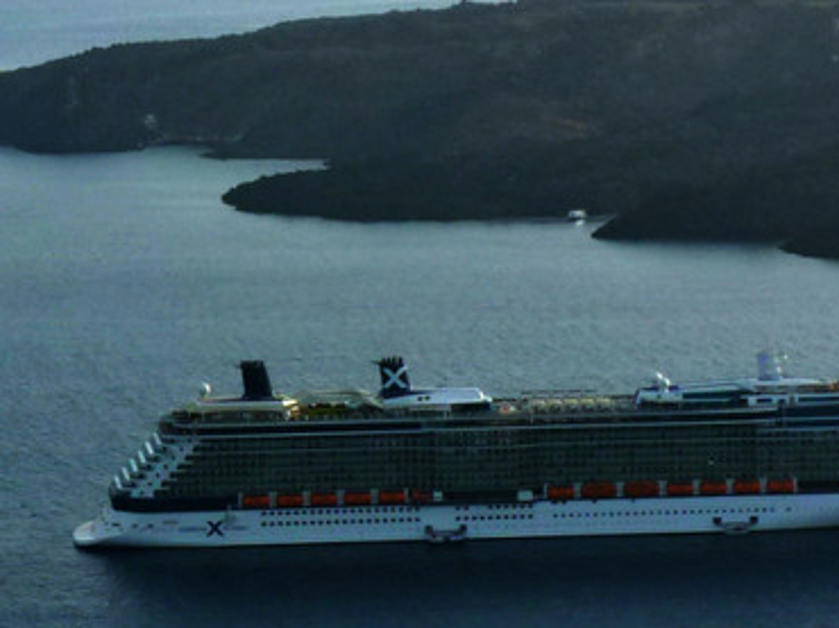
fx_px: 4190
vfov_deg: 8.6
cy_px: 304
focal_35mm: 173
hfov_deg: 11.4
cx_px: 109
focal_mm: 9
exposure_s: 1/250
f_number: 5.6
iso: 80
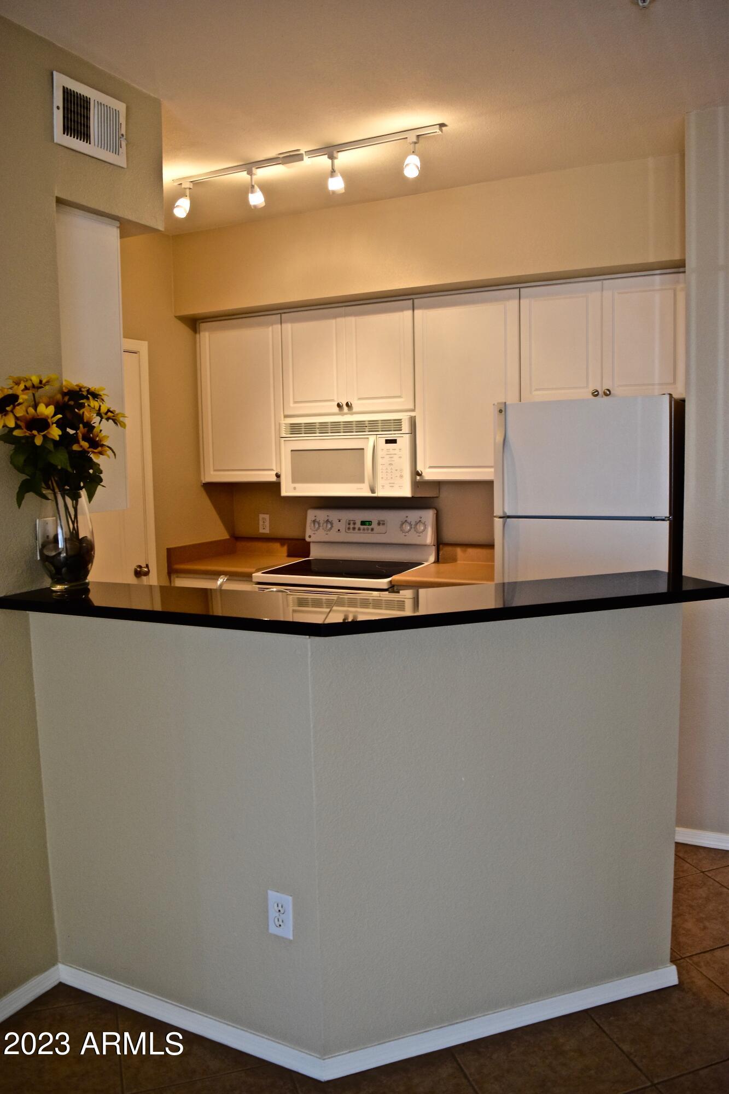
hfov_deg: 47.9
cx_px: 364
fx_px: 820
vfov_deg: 67.4
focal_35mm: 27
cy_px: 547
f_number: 4.5
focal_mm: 18
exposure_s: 1/80
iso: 400
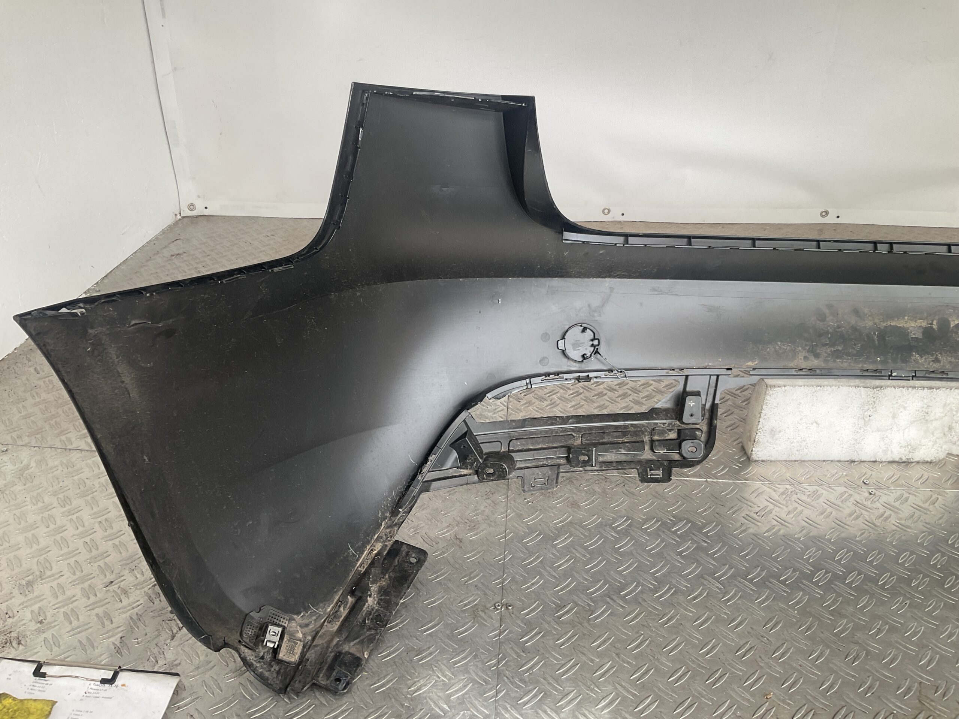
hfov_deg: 61.7
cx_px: 480
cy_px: 360
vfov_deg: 48.2
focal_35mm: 29
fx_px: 803
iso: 25
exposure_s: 1/120
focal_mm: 3
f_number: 1.8
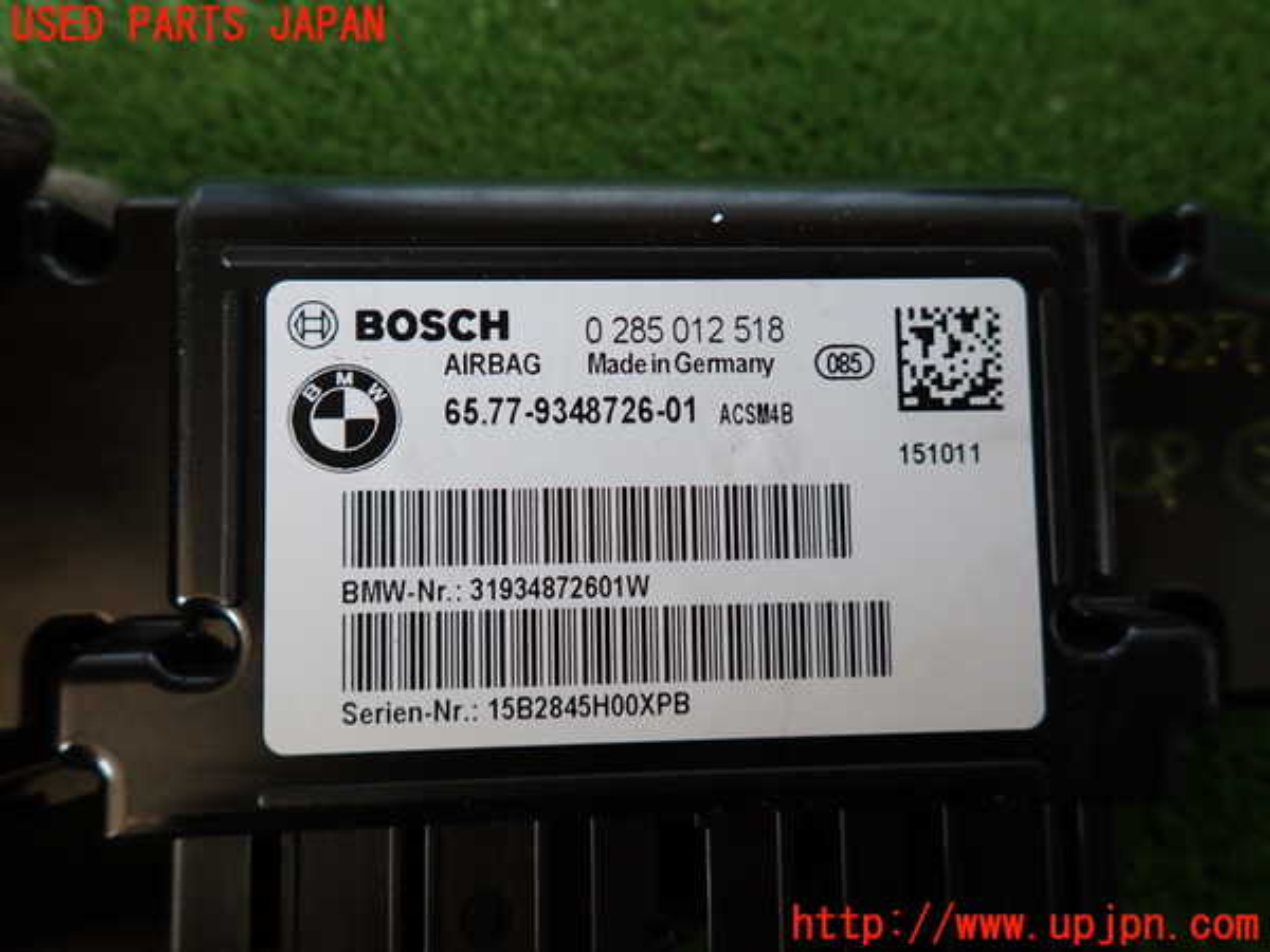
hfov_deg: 69.4
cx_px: 635
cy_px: 476
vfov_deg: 54.9
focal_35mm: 25
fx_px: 917
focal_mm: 4.5
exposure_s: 1/60
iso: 200
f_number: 2
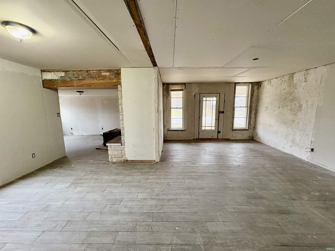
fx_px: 135
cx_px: 168
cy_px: 126
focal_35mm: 14
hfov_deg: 102.1
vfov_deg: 85.7
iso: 320
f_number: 2.2
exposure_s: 1/60
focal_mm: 2.22
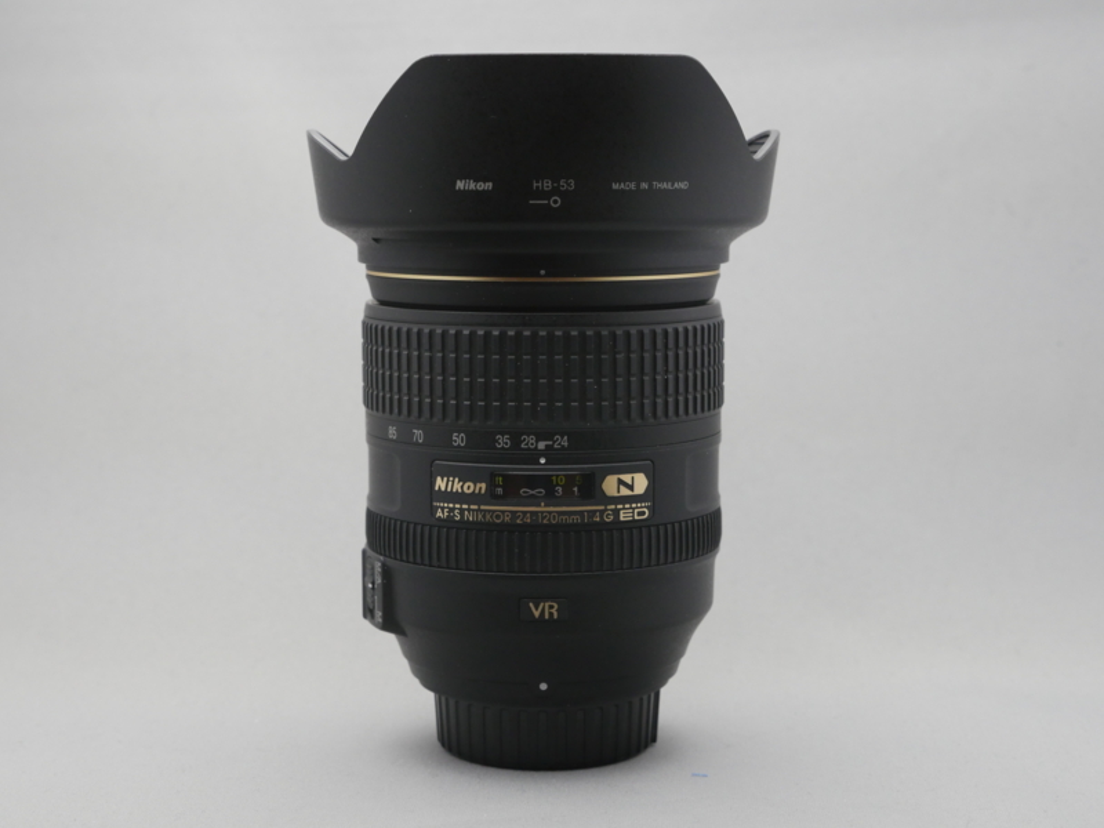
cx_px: 552
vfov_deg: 21.0
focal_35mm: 70
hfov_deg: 27.8
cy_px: 414
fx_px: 2232
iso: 1250
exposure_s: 1/80
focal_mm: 35
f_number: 6.3
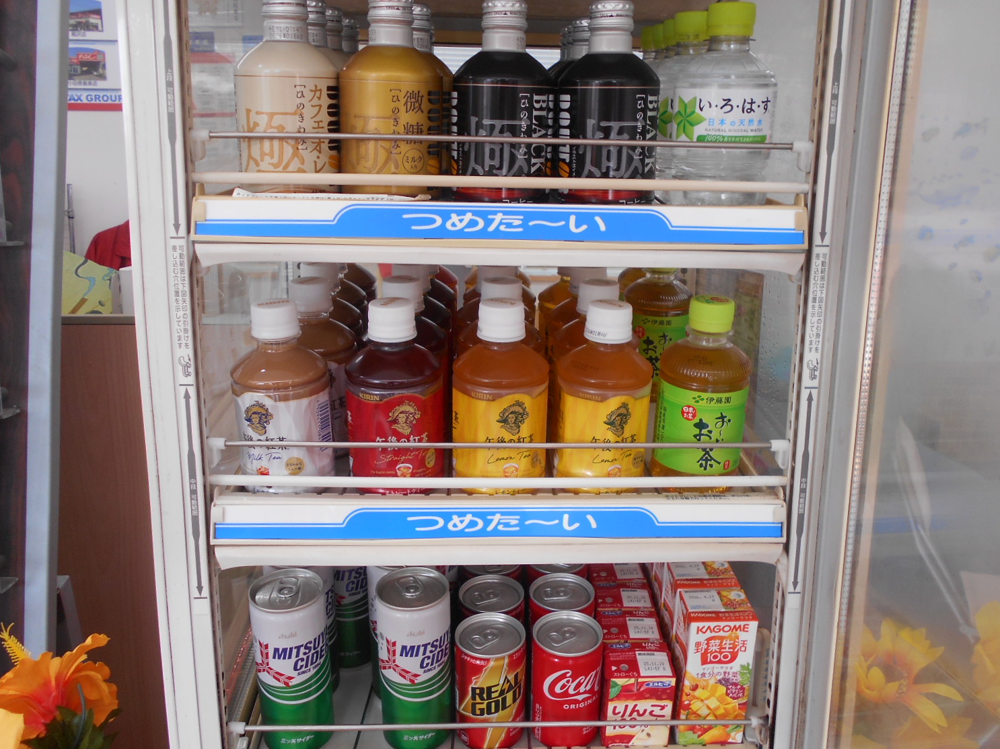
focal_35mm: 28
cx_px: 520
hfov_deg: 63.4
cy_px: 379
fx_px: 809
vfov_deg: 49.7
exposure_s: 1/50
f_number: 3.2
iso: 80
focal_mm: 4.6
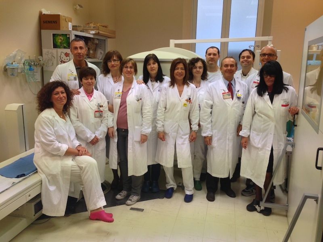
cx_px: 162
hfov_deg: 55.4
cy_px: 121
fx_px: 308
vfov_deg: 42.9
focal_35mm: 33
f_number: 2.4
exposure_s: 1/60
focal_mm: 4.13
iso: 80
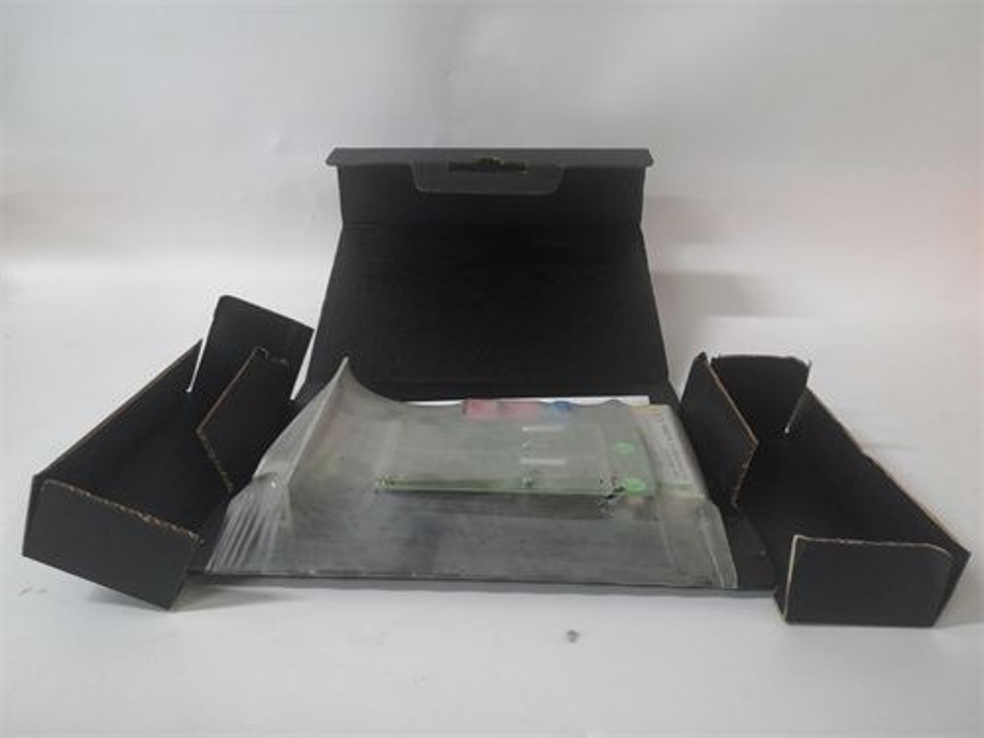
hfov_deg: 65.3
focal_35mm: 27
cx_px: 492
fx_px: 768
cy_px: 369
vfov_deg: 51.4
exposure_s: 1/33.3
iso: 160
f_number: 1.8
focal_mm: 3.95
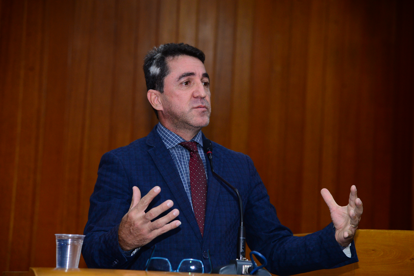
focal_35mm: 120
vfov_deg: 11.4
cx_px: 207
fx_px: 1380
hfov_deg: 17.1
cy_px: 138
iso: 1600
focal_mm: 120
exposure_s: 1/80
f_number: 4.5
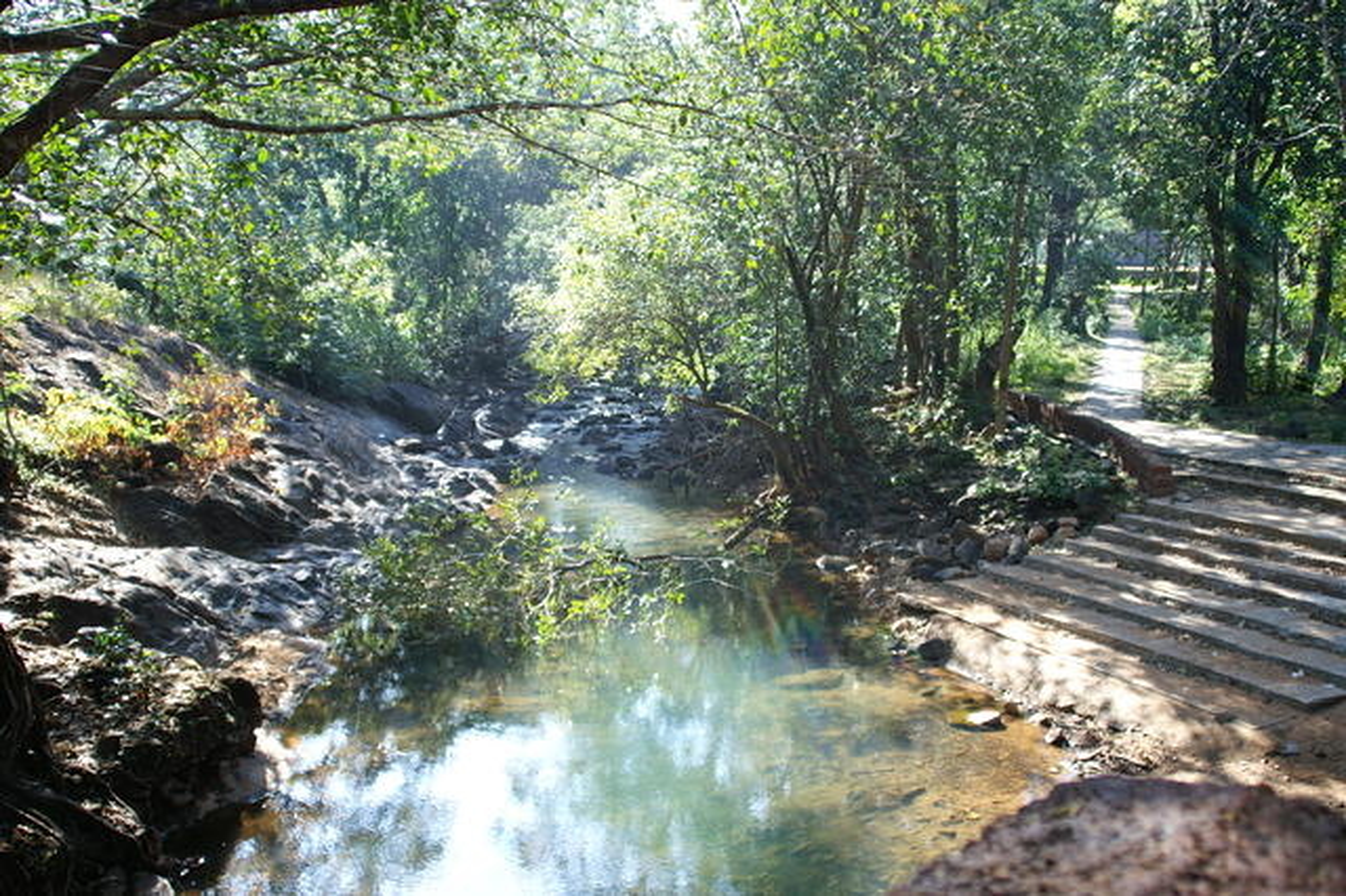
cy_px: 448
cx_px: 673
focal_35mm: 36
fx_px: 1345
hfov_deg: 53.2
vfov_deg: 36.8
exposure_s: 1/160
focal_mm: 24
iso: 100
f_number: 3.5
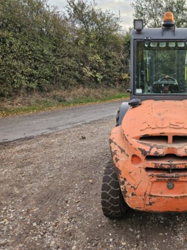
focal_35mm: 31
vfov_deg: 58.4
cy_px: 126
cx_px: 167
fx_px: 223
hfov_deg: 41.9
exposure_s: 1/100
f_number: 1.8
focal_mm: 5.4
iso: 100
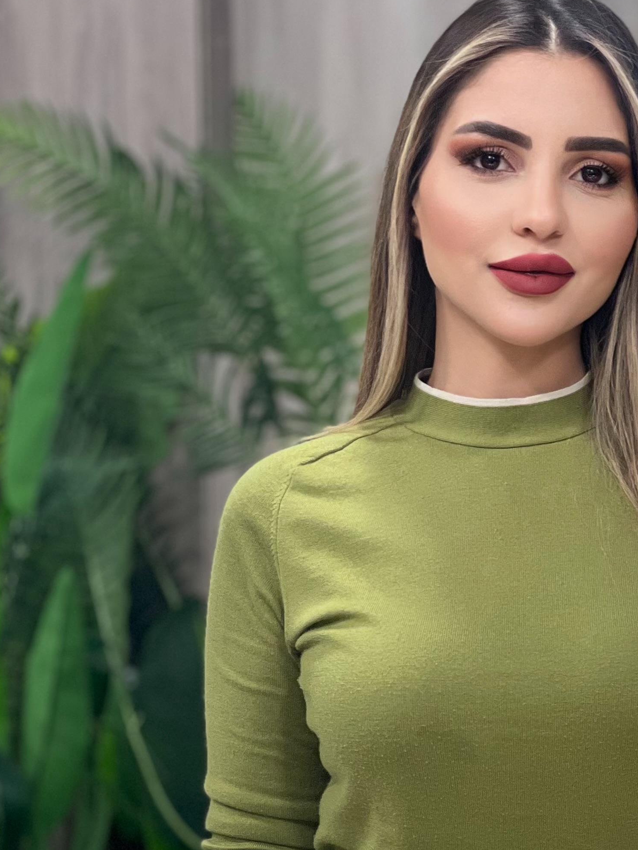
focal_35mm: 157
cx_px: 627
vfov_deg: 12.5
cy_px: 758
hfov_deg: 9.4
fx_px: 3858
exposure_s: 1/100
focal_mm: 9
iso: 200
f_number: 2.8
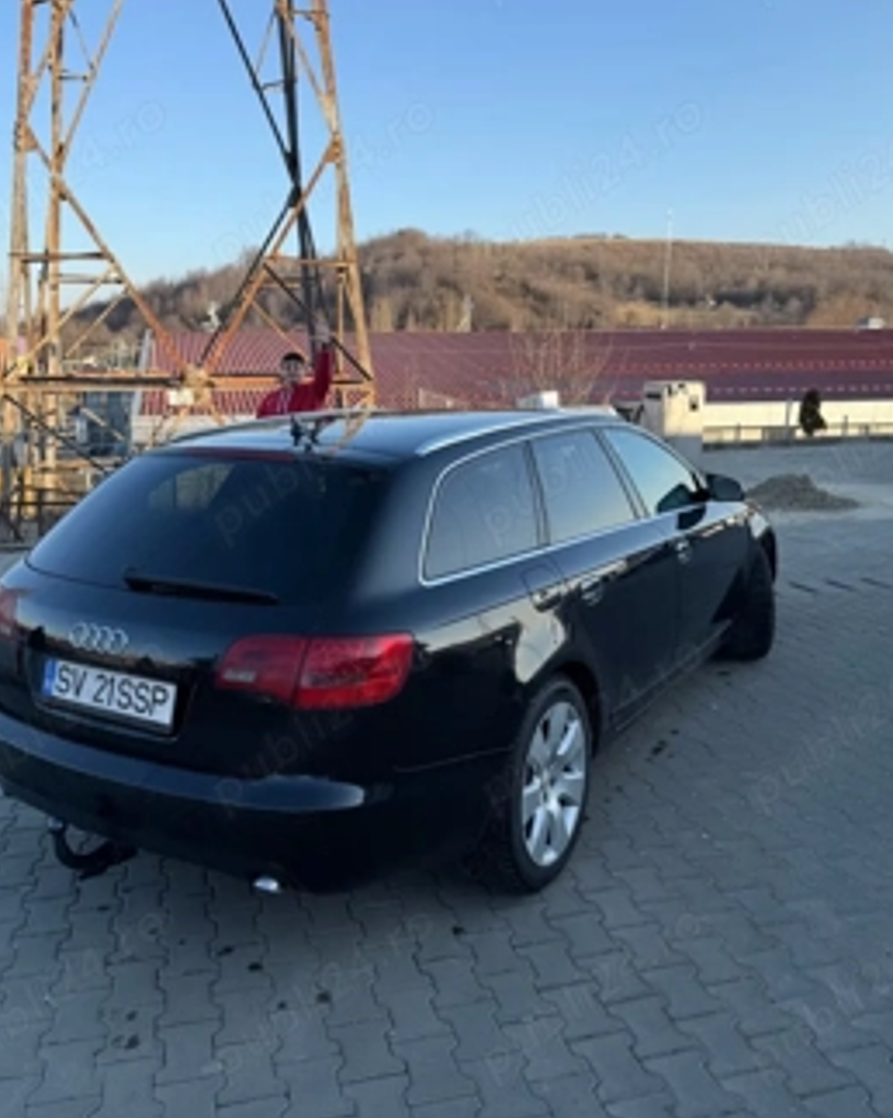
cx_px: 391
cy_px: 495
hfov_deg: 49.8
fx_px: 959
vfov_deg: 60.3
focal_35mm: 29
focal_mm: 6.76
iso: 80
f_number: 1.78
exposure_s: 1/1522
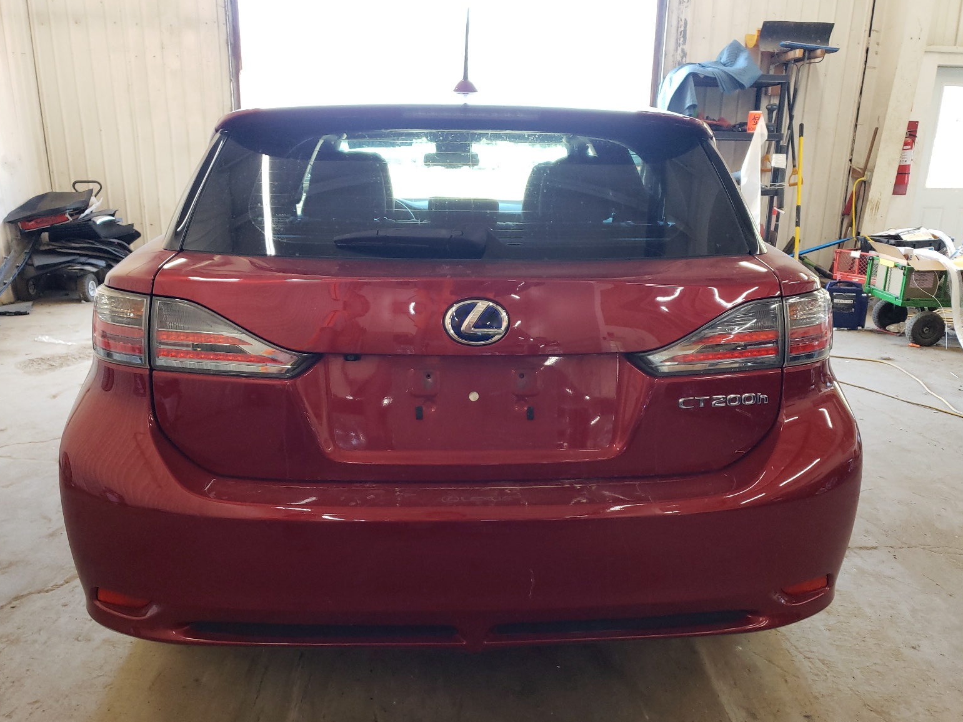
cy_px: 367
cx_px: 481
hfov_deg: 65.3
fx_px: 751
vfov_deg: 51.4
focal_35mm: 27
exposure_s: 1/60.2
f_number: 1.5
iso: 124
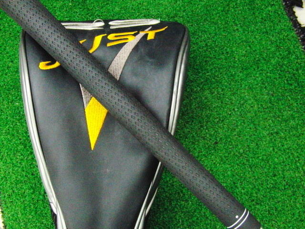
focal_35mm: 37
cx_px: 152
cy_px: 114
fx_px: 326
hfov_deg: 50.1
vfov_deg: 38.7
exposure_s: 1/200
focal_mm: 6.42
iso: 3200
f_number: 3.6
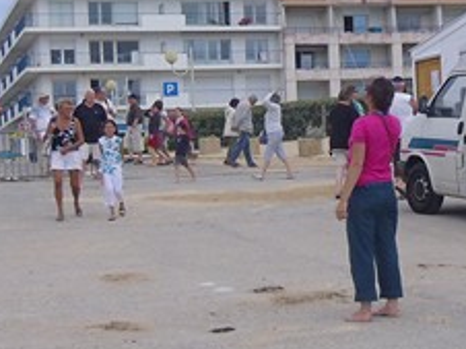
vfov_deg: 15.2
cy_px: 184
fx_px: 1304
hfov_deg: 20.3
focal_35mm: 97
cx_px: 224
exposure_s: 1/173
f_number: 9.5
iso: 80
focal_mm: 5.6
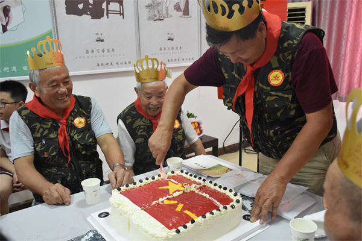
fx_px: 332
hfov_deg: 57.2
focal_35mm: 33
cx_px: 181
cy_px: 120
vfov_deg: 40.0
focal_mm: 22
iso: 2200
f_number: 4
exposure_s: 1/60
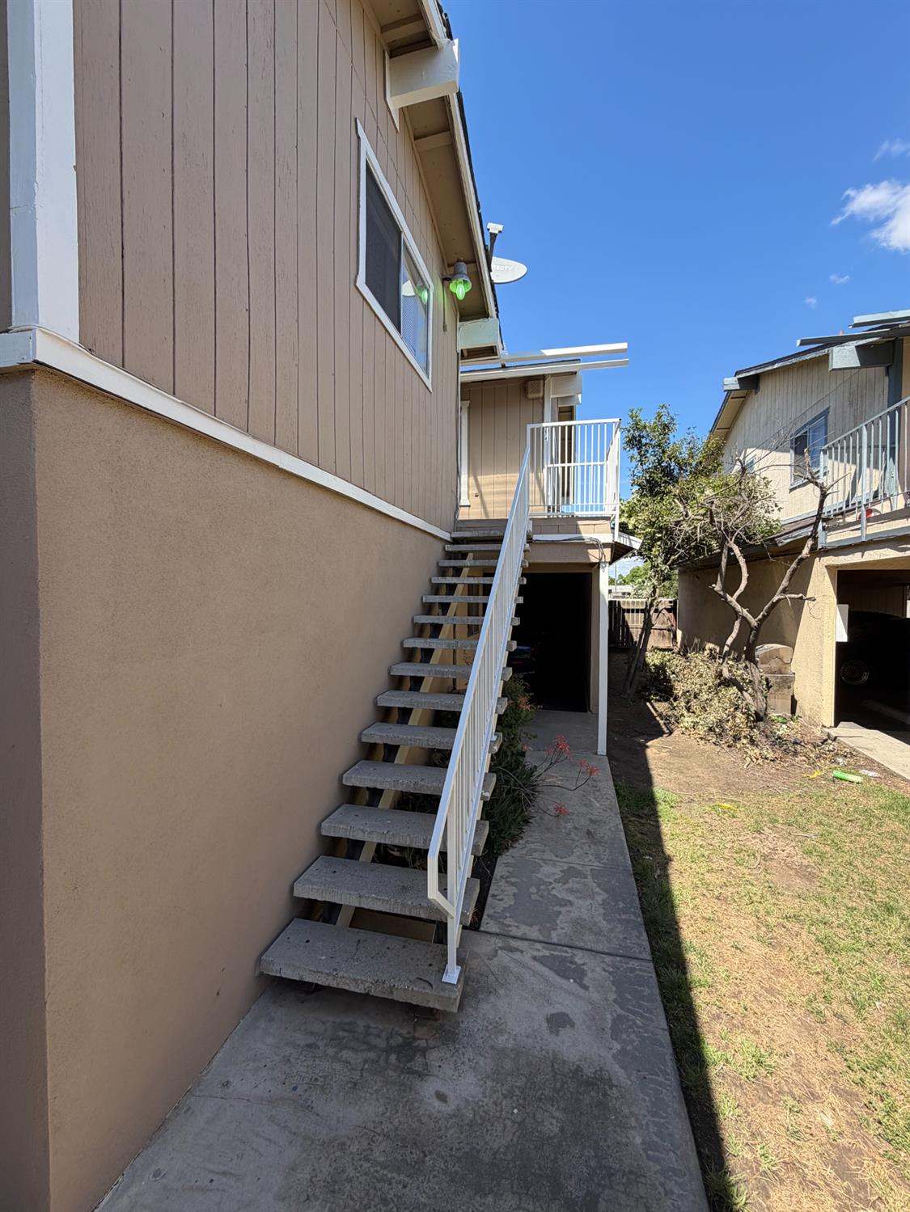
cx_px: 455
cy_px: 606
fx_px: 491
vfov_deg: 102.0
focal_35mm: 14
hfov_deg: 85.7
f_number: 2.2
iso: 40
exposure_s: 1/569
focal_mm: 2.22
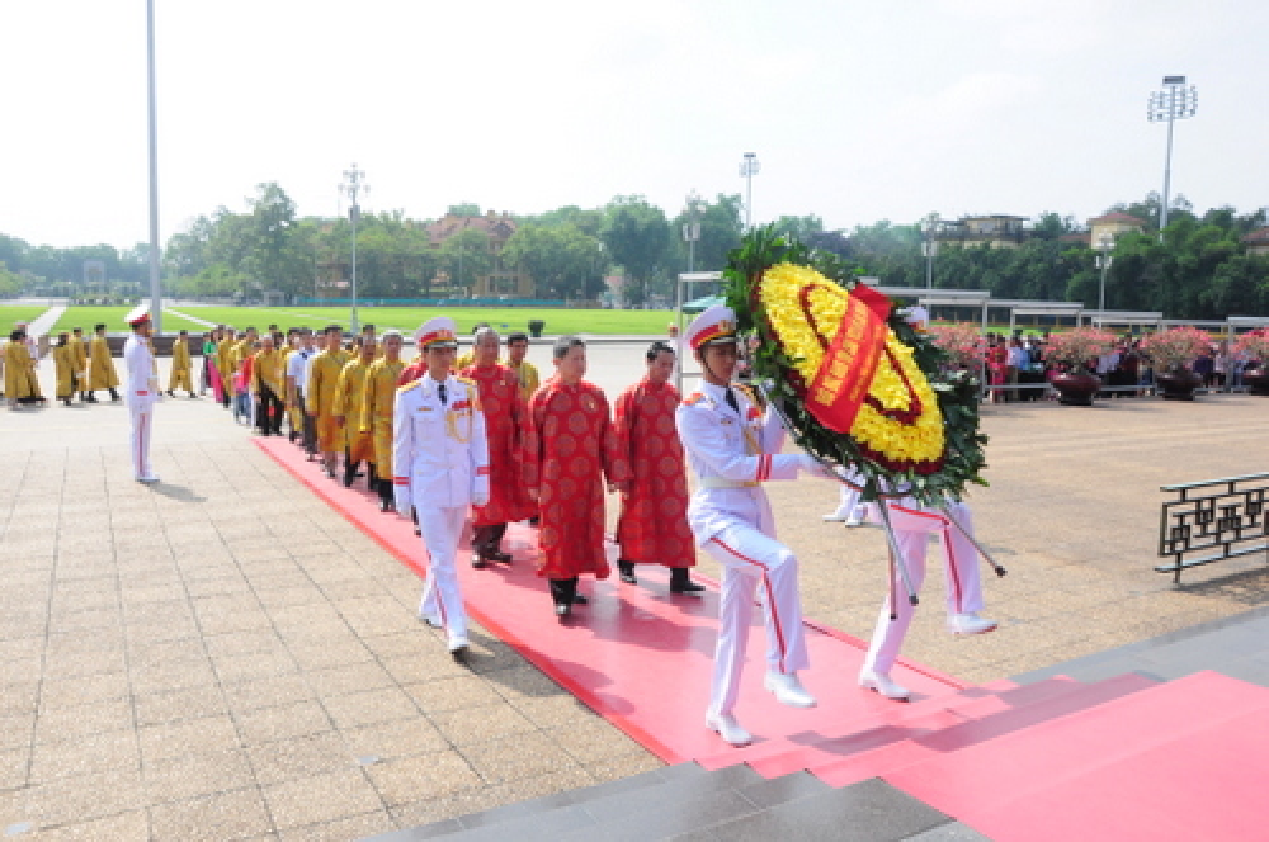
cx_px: 634
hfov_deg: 67.4
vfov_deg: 47.8
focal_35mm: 27
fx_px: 951
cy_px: 421
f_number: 14
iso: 320
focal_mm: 18
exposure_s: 1/125
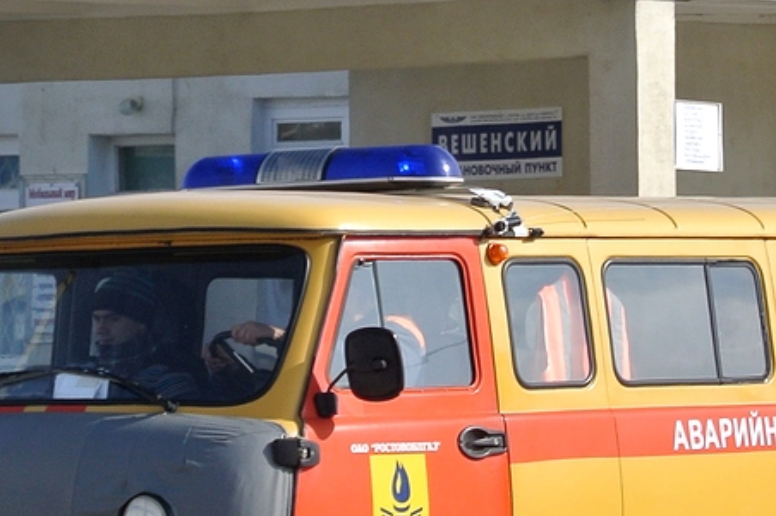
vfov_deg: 6.4
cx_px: 409
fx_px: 4633
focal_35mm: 215
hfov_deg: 9.6
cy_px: 285
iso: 100
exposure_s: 1/500
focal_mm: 30
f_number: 5.6
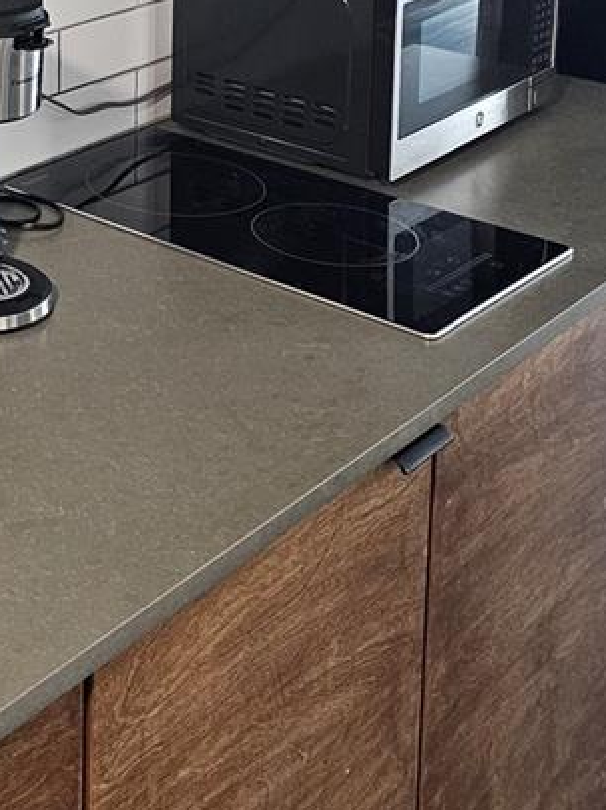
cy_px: -152
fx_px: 1589
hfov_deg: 19.9
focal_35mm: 68
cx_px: -173
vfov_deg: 25.7
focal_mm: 6.3
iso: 800
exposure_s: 1/60
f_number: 1.7
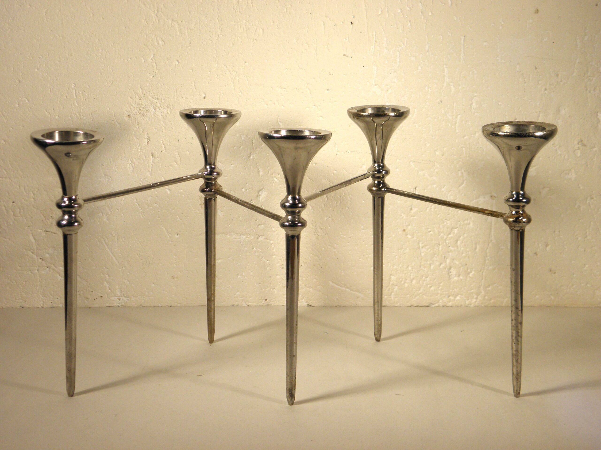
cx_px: 300
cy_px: 225
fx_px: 938
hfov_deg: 35.5
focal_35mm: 54
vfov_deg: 27.0
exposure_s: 1/60
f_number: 4.1
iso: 100
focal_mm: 9.7
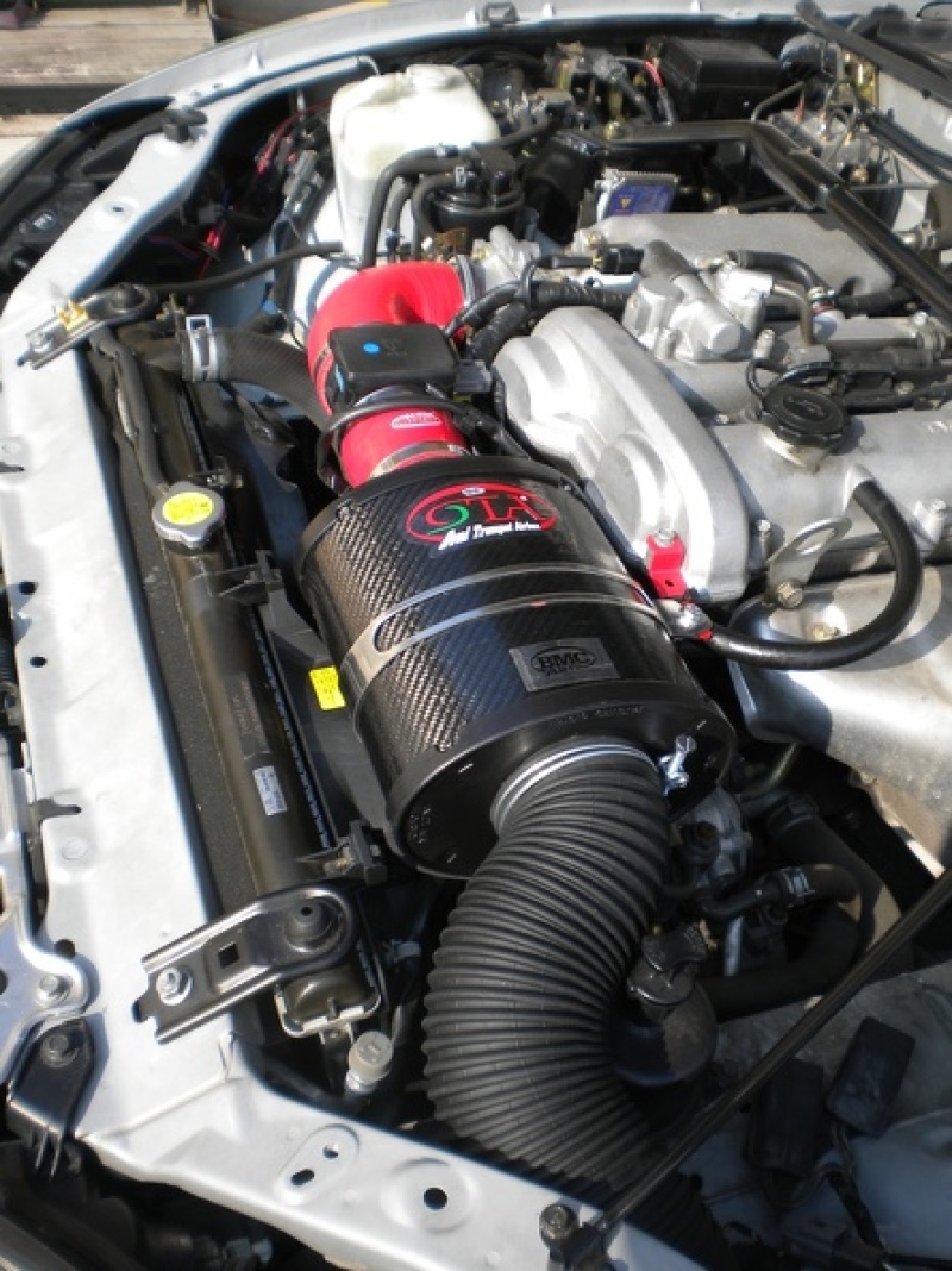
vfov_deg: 52.6
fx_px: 1284
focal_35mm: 35
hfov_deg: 40.7
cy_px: 636
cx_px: 476
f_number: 4.6
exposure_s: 1/252
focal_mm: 6.3
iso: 80
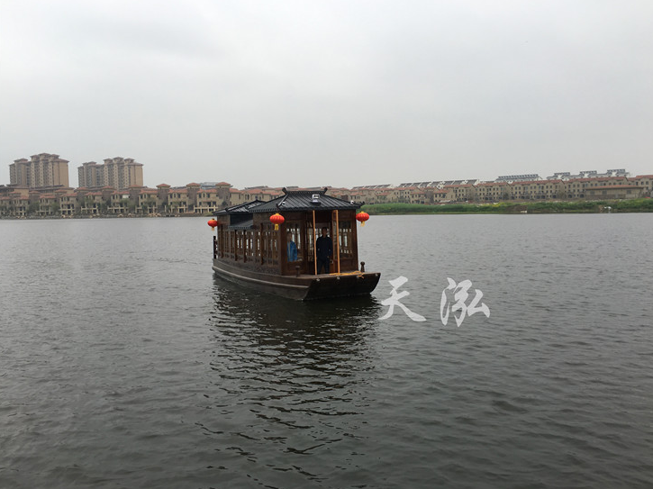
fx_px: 566
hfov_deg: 60.0
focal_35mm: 30
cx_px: 332
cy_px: 242
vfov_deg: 46.8
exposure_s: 1/232
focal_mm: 4.15
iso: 25
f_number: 2.2
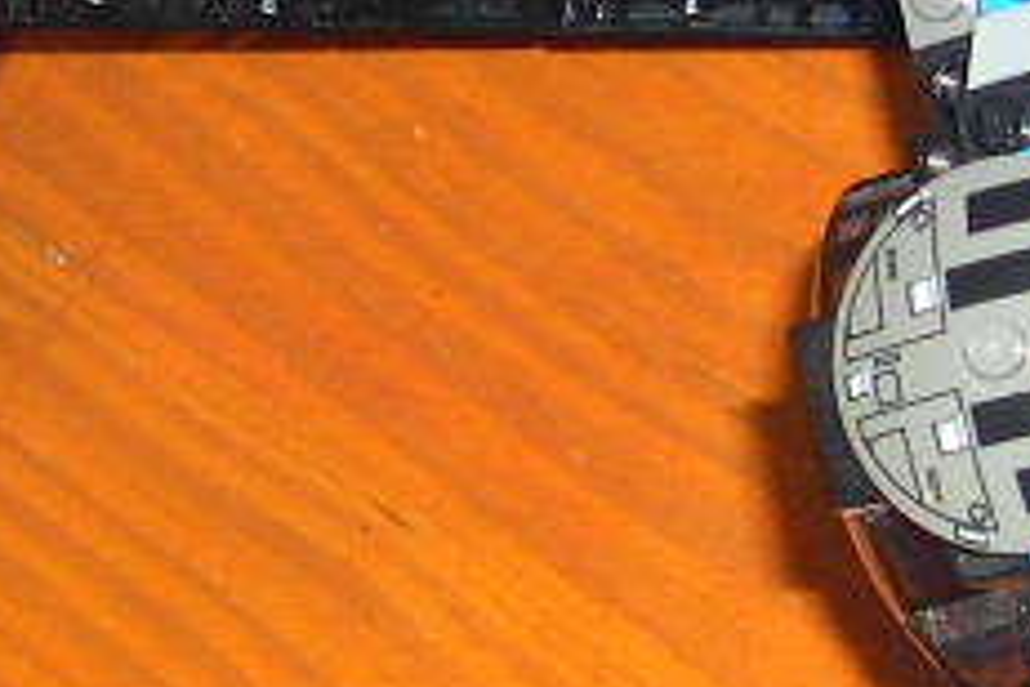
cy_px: 170
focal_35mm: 175
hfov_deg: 11.6
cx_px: -120
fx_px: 5007
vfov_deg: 7.8
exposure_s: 1/60
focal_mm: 8
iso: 100
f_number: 2.8
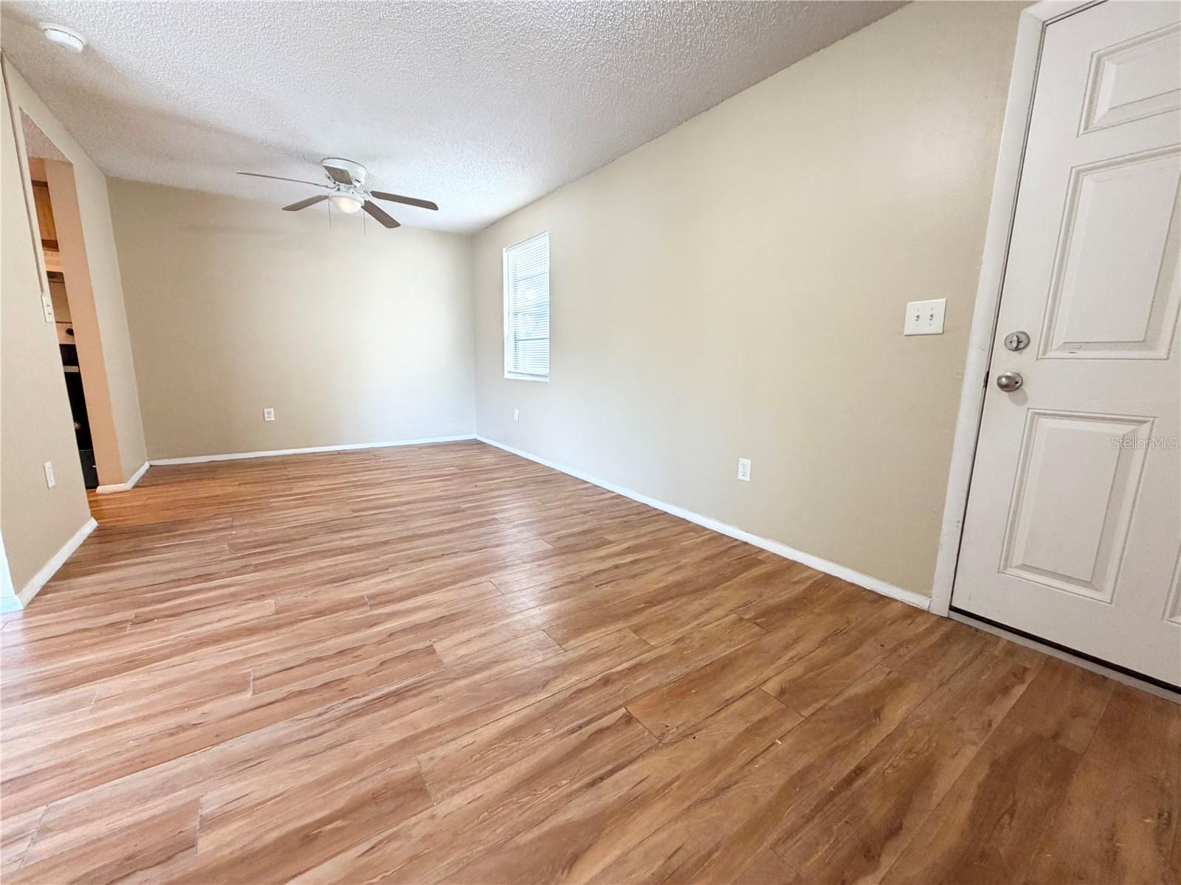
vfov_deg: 85.7
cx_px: 590
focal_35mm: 14
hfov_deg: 102.1
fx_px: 478
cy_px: 442
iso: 200
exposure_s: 1/60
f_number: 2.2
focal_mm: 2.22
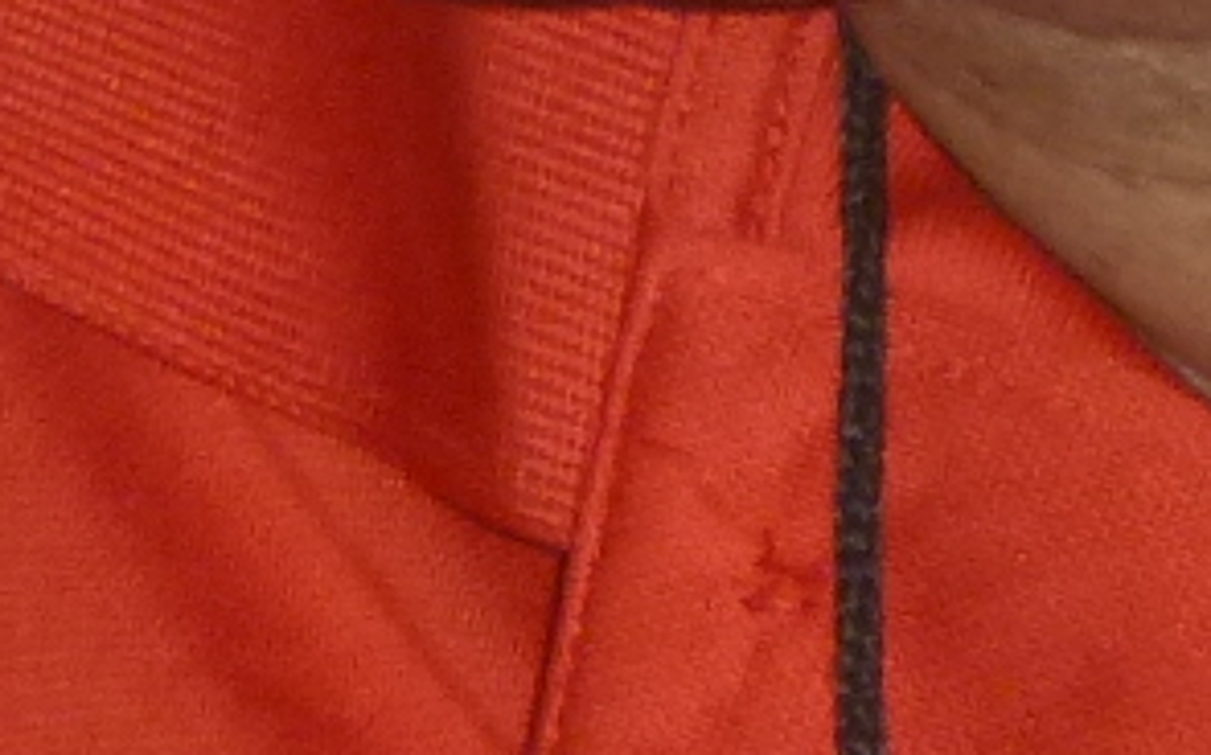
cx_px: -579
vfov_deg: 2.8
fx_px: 15074
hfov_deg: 4.6
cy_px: -1785
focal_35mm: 457
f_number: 3.9
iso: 200
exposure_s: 1/40
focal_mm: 11
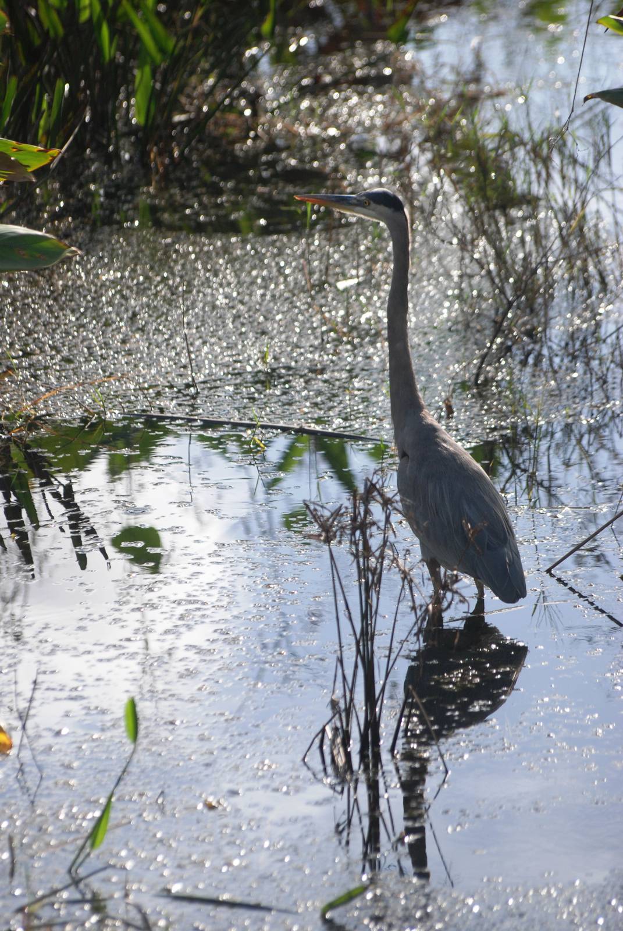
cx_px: 312
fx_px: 7571
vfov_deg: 7.0
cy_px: 466
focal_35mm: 292
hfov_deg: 4.7
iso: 400
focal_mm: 195
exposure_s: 1/1600
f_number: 5.6
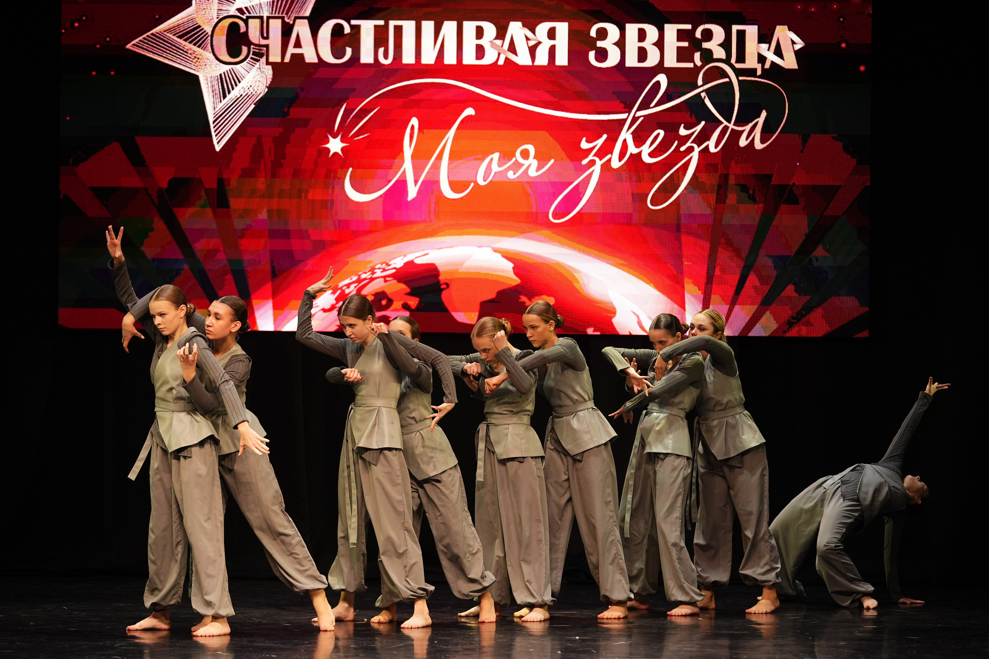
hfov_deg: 15.2
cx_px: 494
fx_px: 3709
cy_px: 330
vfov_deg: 10.2
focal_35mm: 135
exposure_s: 1/400
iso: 1600
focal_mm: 135
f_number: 2.8
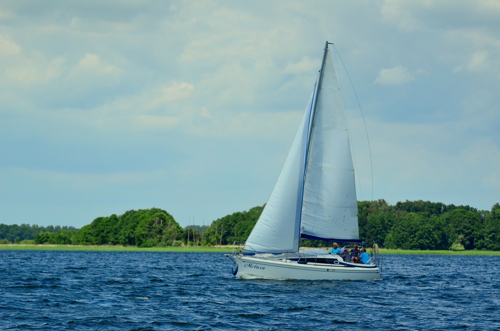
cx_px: 250
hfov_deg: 14.0
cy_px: 166
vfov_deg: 9.3
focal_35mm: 147
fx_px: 2037
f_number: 4.5
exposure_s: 1/8000
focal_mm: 98
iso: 800
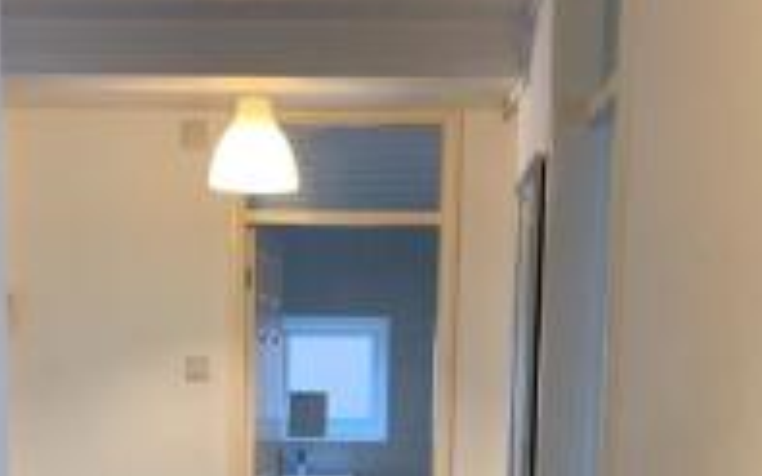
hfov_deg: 33.4
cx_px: 302
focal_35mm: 61
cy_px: 551
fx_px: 1266
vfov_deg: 20.1
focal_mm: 4.25
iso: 80
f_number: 1.8
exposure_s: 1/50
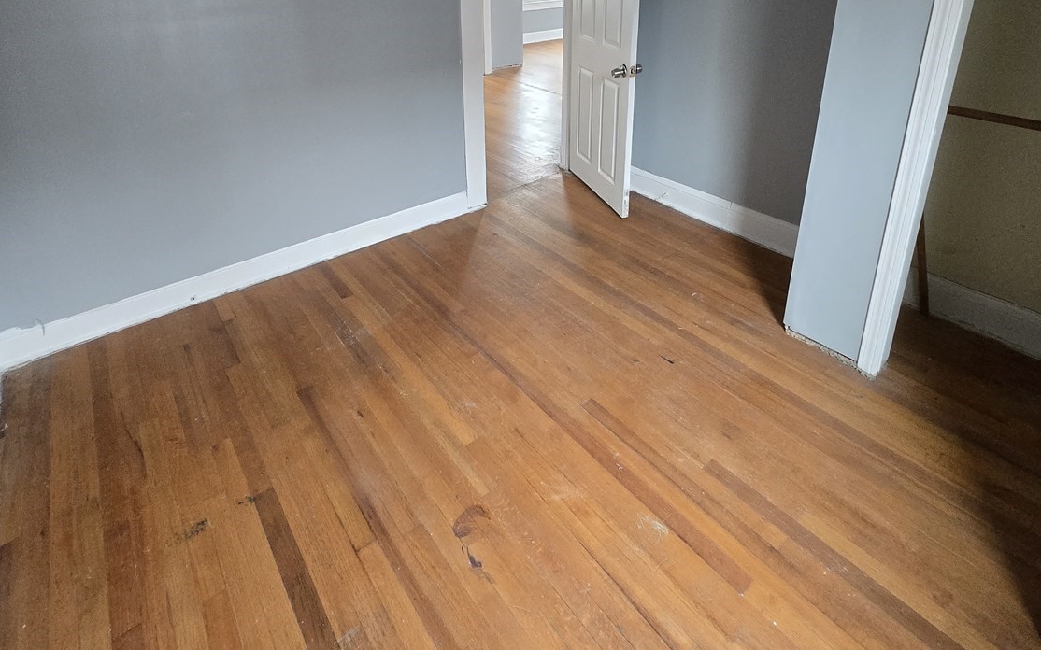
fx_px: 539
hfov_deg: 88.0
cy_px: 131
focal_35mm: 19
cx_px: 523
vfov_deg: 57.6
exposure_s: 1/60
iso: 500
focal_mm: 1.7
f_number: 2.2
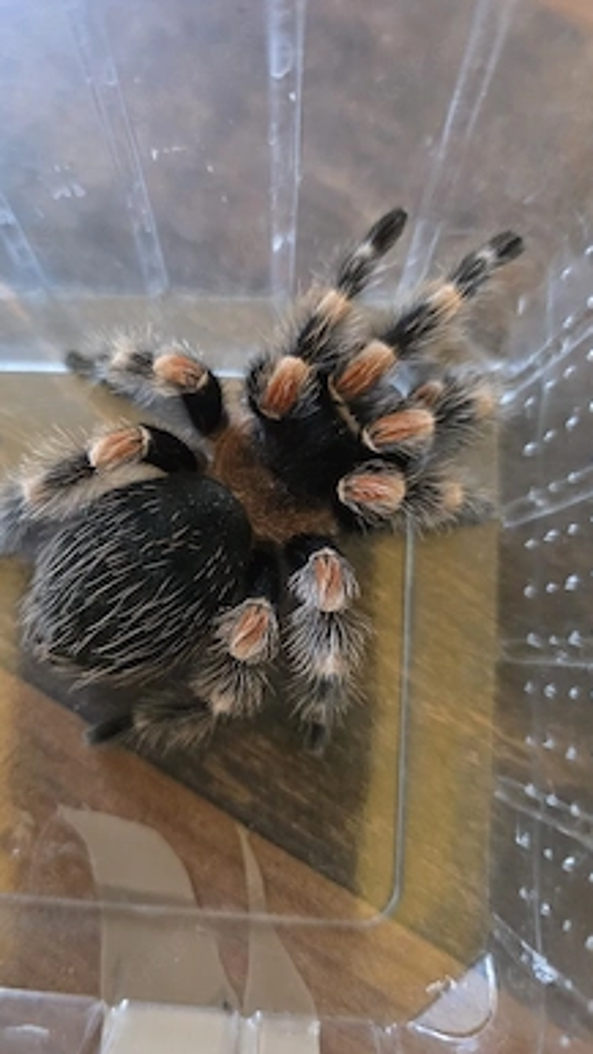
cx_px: 235
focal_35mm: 26
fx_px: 727
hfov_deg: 44.1
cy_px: 516
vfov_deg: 71.9
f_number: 1.7
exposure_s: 1/25.1
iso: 1250
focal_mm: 6.3
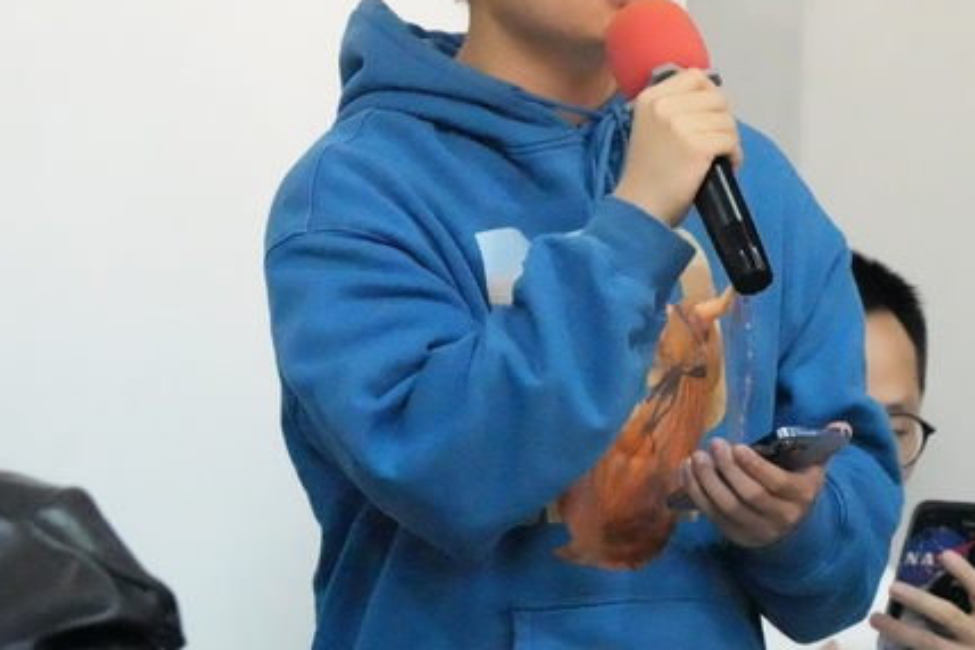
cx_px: 843
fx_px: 9343
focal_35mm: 345
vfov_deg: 4.0
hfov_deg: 6.0
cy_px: 299
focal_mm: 148
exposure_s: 1/250
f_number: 7.1
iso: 32000
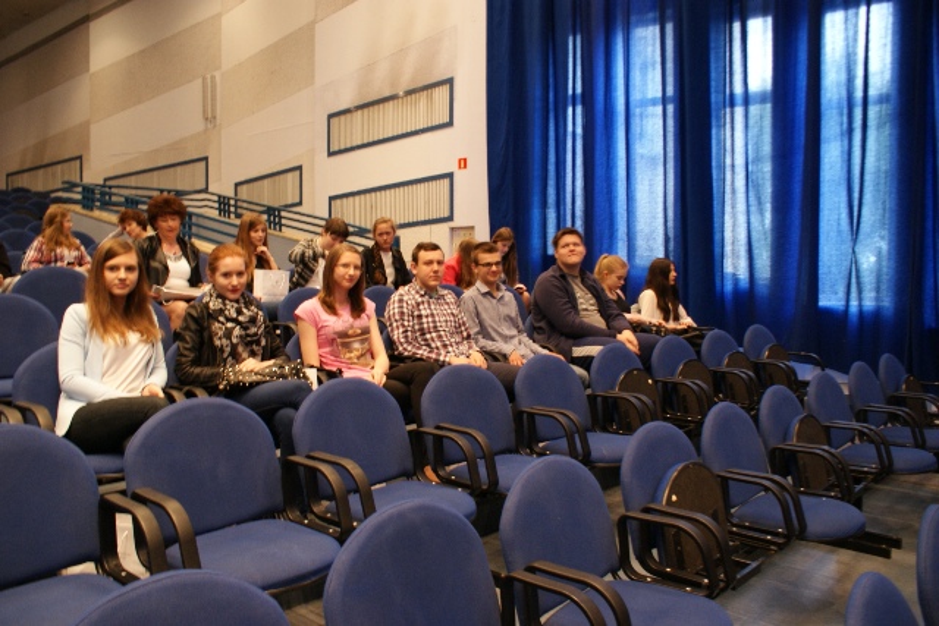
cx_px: 470
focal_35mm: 27
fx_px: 704
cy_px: 313
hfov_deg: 67.4
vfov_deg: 48.0
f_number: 3.5
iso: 400
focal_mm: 18
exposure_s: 1/5
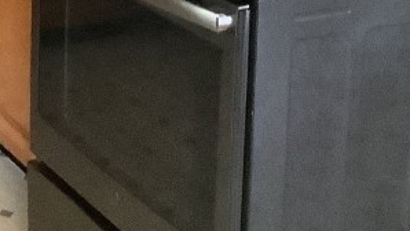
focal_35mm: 116
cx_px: -138
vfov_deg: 9.9
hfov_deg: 17.2
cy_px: -180
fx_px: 1262
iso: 640
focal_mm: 3.3
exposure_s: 1/25
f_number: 2.4
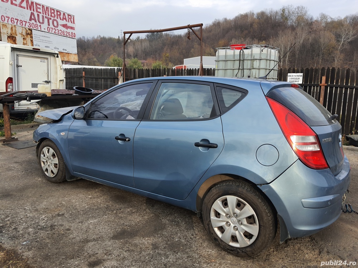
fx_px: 269
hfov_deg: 67.3
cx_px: 179
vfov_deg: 53.1
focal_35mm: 26
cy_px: 134
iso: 50
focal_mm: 4.32
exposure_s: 1/812
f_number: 1.7
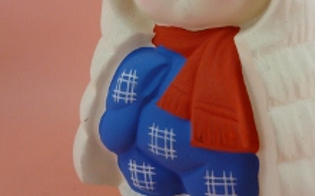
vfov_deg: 23.6
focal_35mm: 54
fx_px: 463
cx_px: 205
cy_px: 39
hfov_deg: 37.2
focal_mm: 5
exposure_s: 1/250
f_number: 3.1
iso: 100
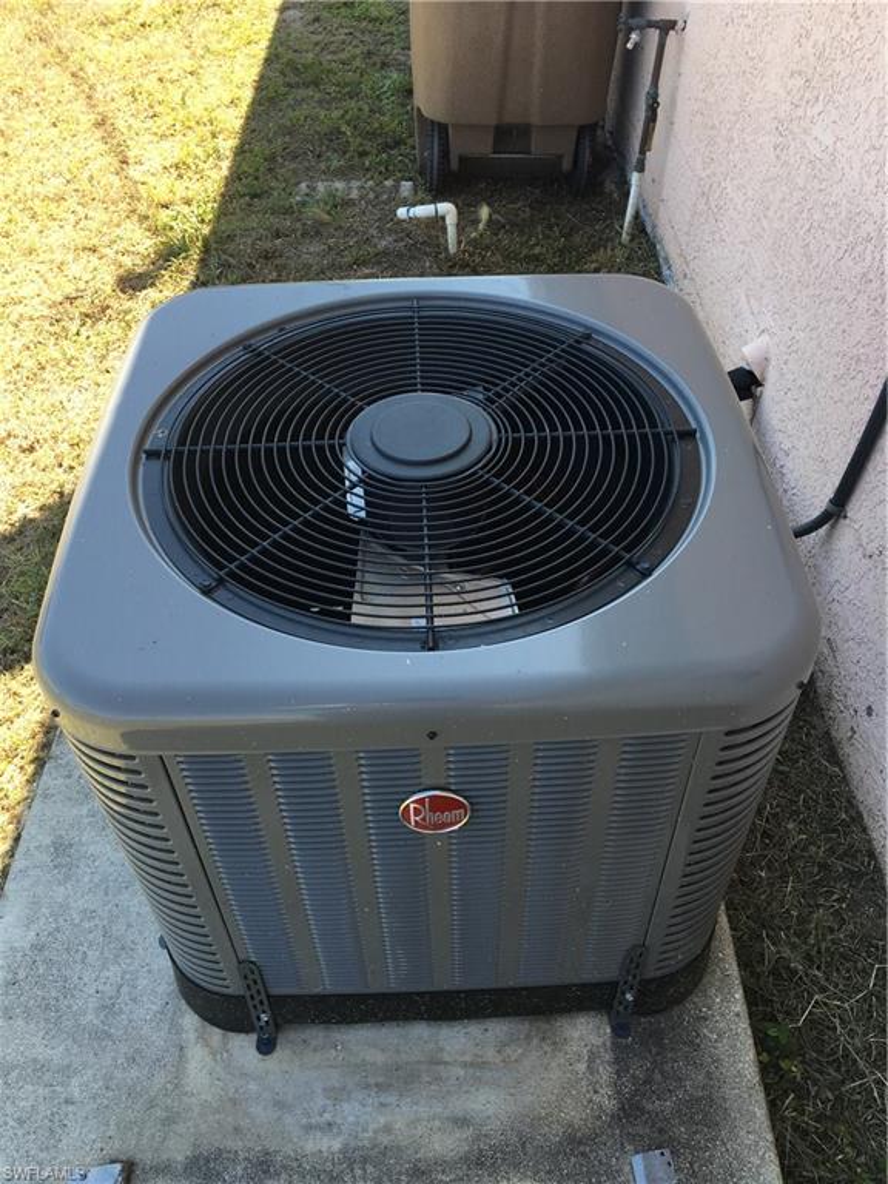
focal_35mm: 29
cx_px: 444
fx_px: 992
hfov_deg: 48.2
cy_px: 592
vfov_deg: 61.7
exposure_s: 1/241
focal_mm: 4.15
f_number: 2.2
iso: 25
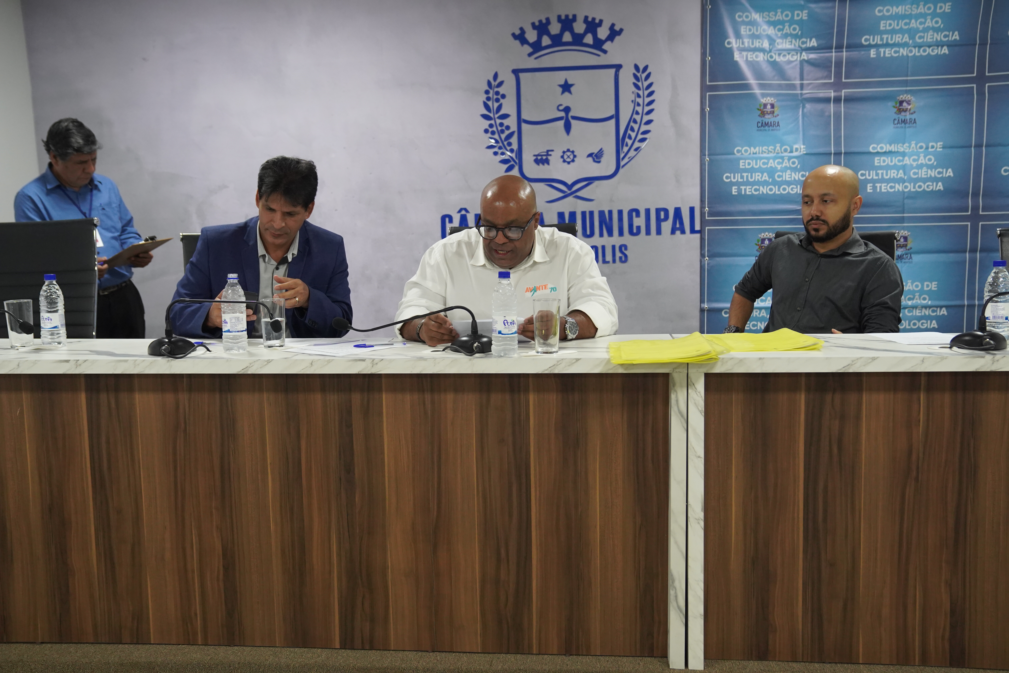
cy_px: 336
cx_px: 504
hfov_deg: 57.2
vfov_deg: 40.0
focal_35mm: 33
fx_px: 925
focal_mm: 33
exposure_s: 1/160
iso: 3200
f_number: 4
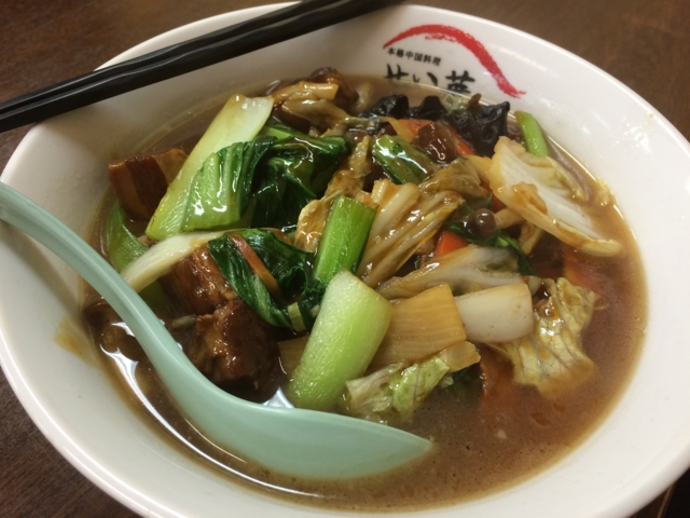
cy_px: 259
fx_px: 578
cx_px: 345
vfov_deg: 48.2
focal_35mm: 29
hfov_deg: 61.7
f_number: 2.2
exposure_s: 1/30
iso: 80
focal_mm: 4.15
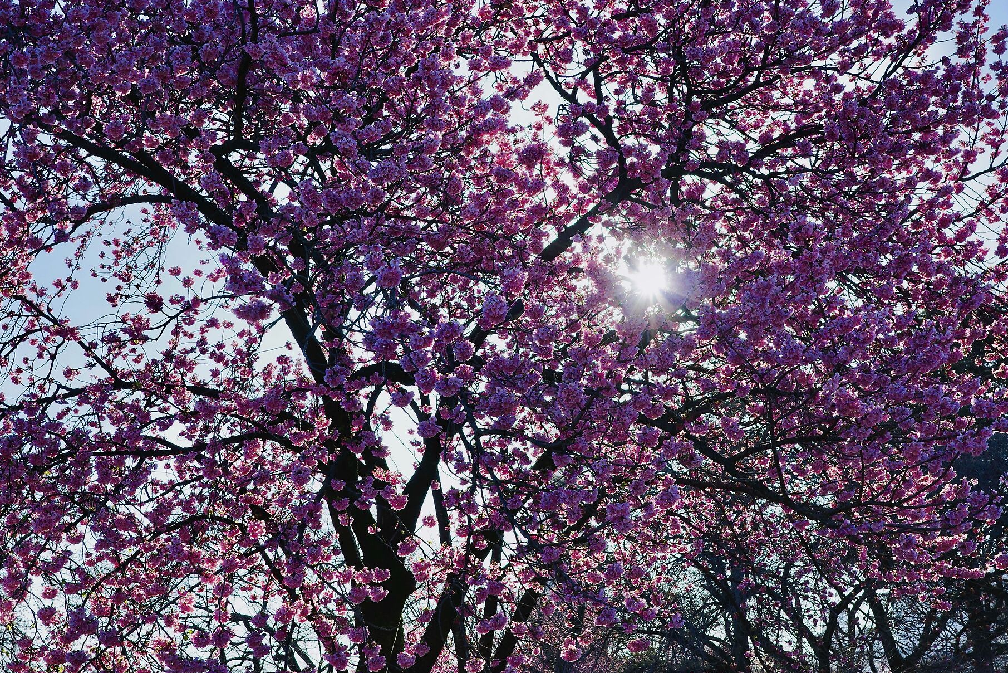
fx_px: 1484
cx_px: 499
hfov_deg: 37.5
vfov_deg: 25.5
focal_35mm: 53
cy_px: 265
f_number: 5
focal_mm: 26
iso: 200
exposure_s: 1/800
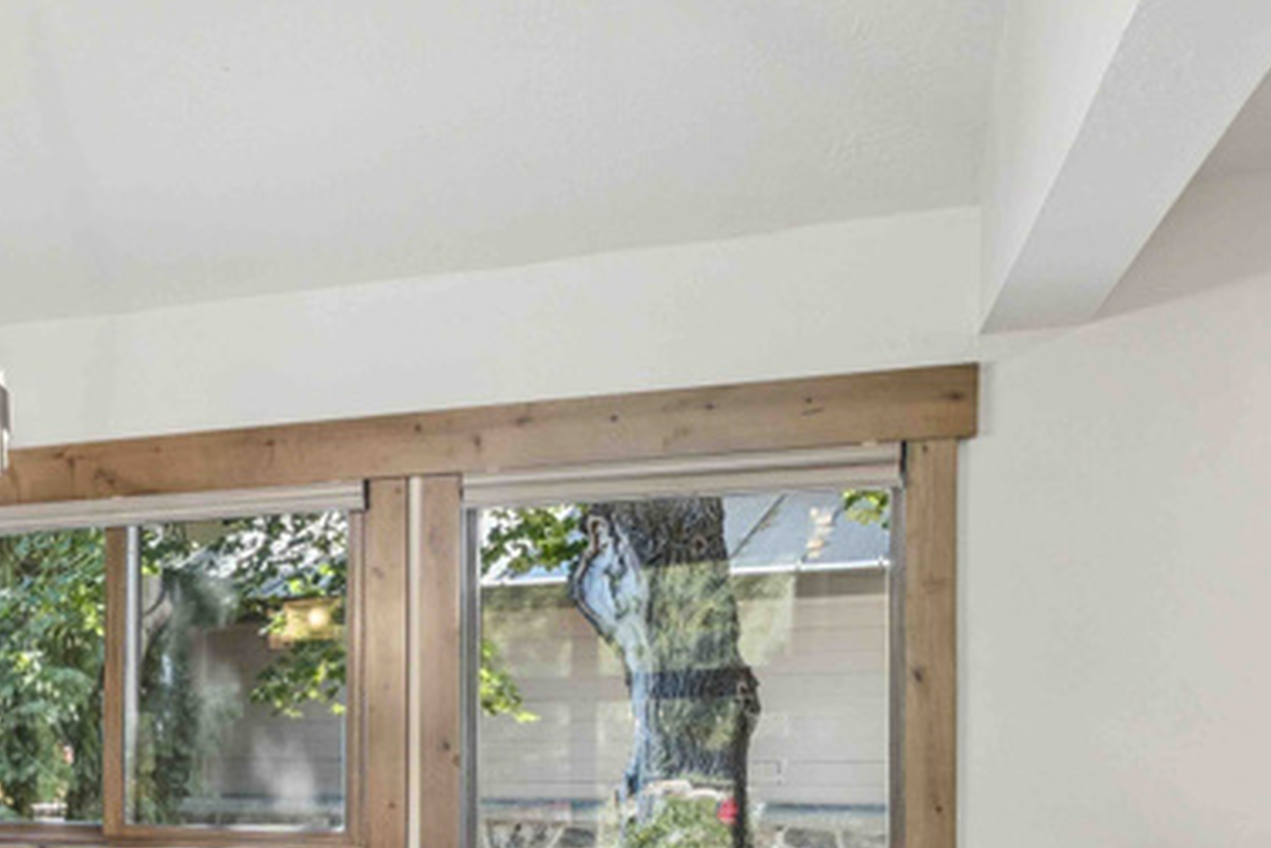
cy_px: 789
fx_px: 1740
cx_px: -311
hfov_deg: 32.1
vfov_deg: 26.3
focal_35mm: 49
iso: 500
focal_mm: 18.1
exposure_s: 1/20
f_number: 7.1
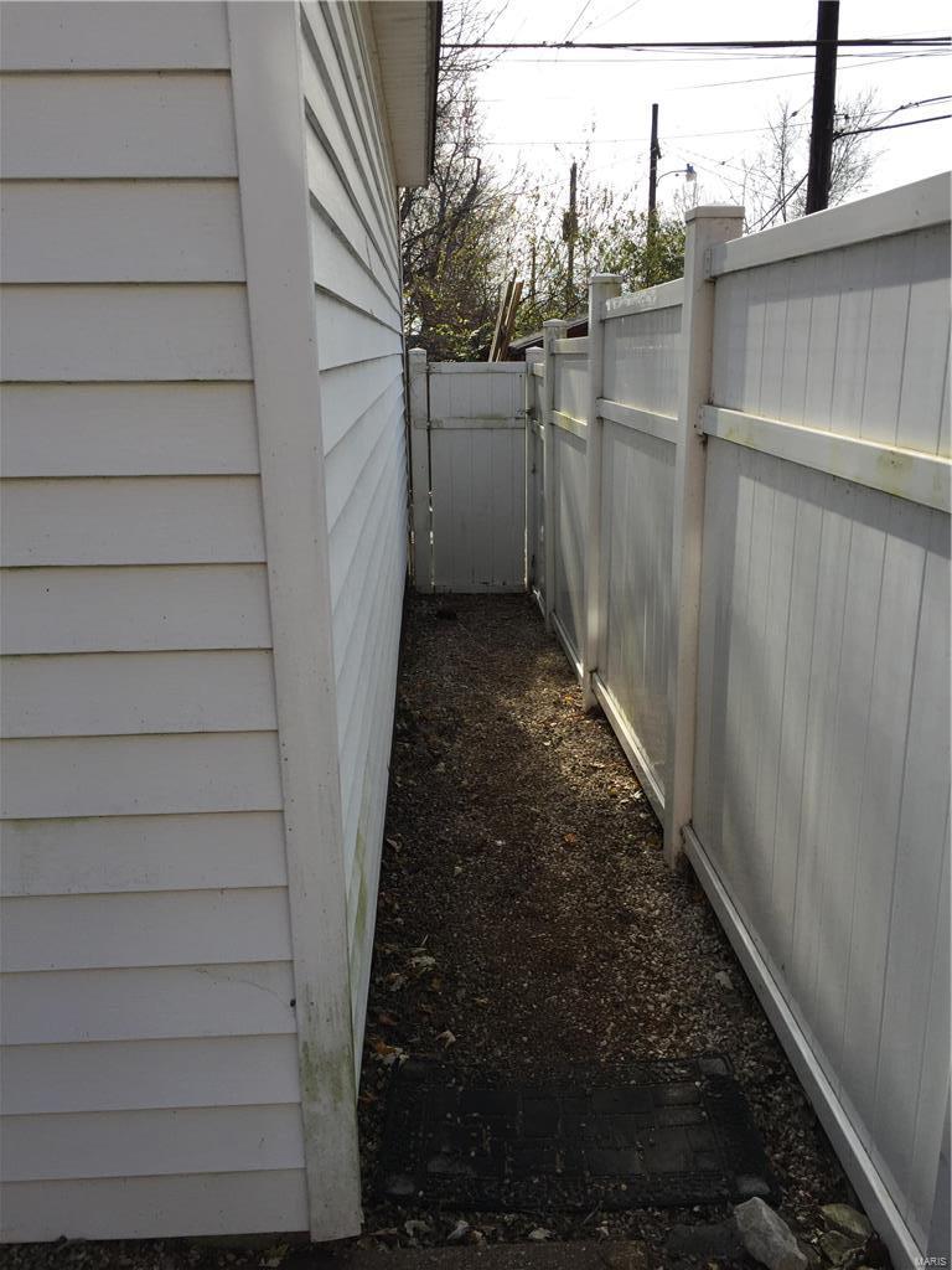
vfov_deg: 61.7
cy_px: 635
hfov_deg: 48.2
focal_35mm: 29
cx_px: 476
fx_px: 1063
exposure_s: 1/1236
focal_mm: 4.15
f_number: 2.2
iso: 32
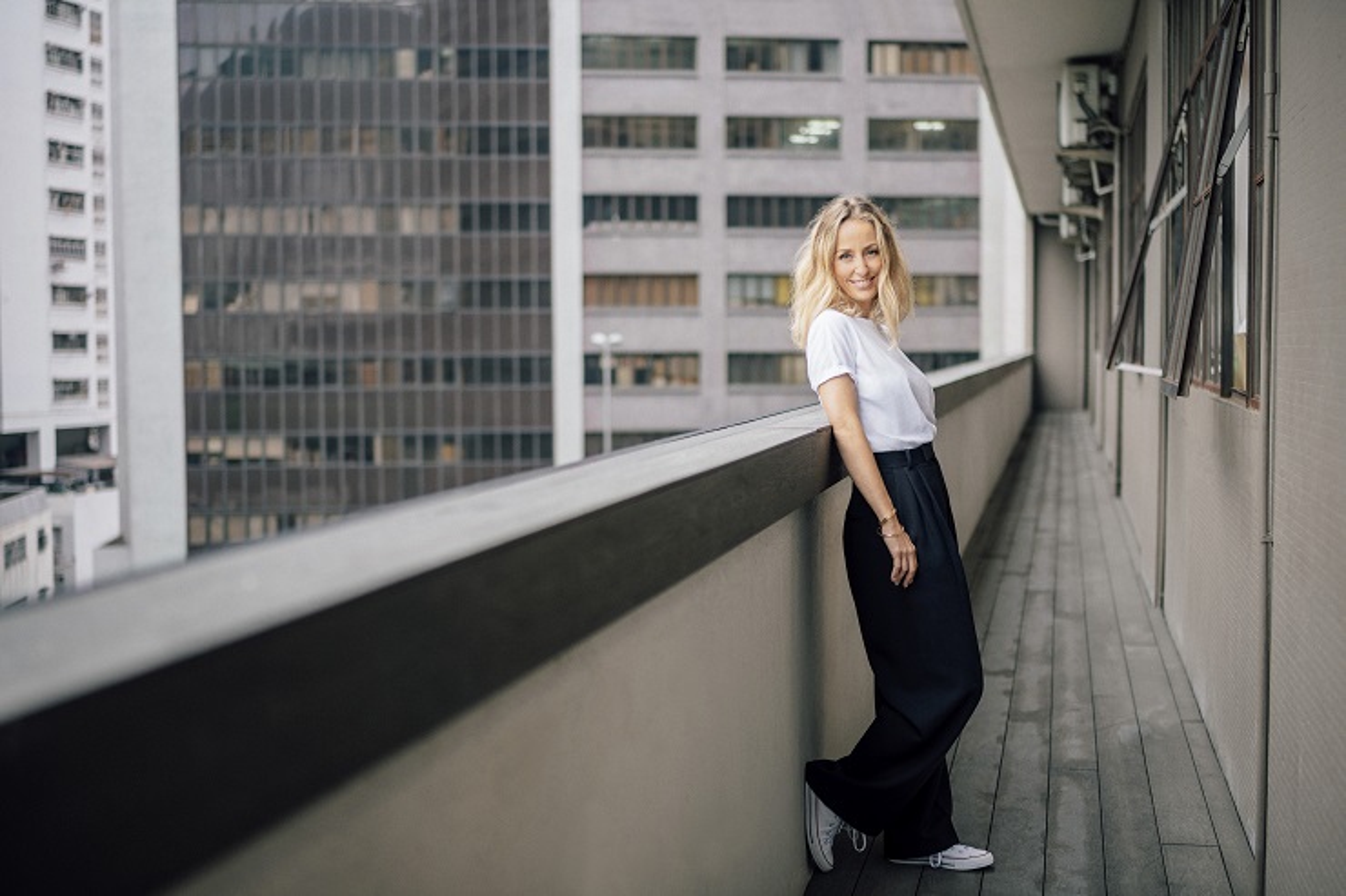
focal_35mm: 45
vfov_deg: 29.9
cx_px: 673
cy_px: 448
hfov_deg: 43.6
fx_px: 1682
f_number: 2
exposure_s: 1/400
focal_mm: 45
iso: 180
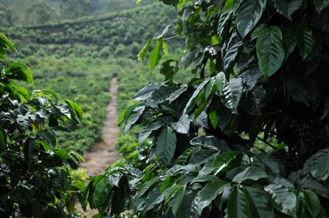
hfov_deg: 35.1
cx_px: 164
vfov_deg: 23.7
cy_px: 109
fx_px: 520
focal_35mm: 57
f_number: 4.5
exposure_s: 1/3200
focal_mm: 38
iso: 1000
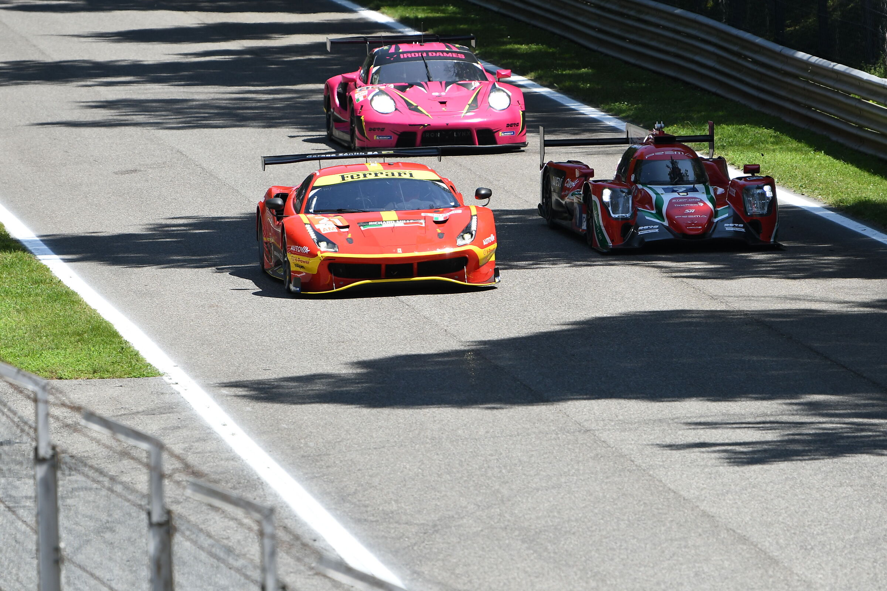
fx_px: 9855
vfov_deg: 3.4
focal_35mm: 400
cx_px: 444
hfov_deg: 5.2
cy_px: 296
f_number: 3.5
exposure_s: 1/2000
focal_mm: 200
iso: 200
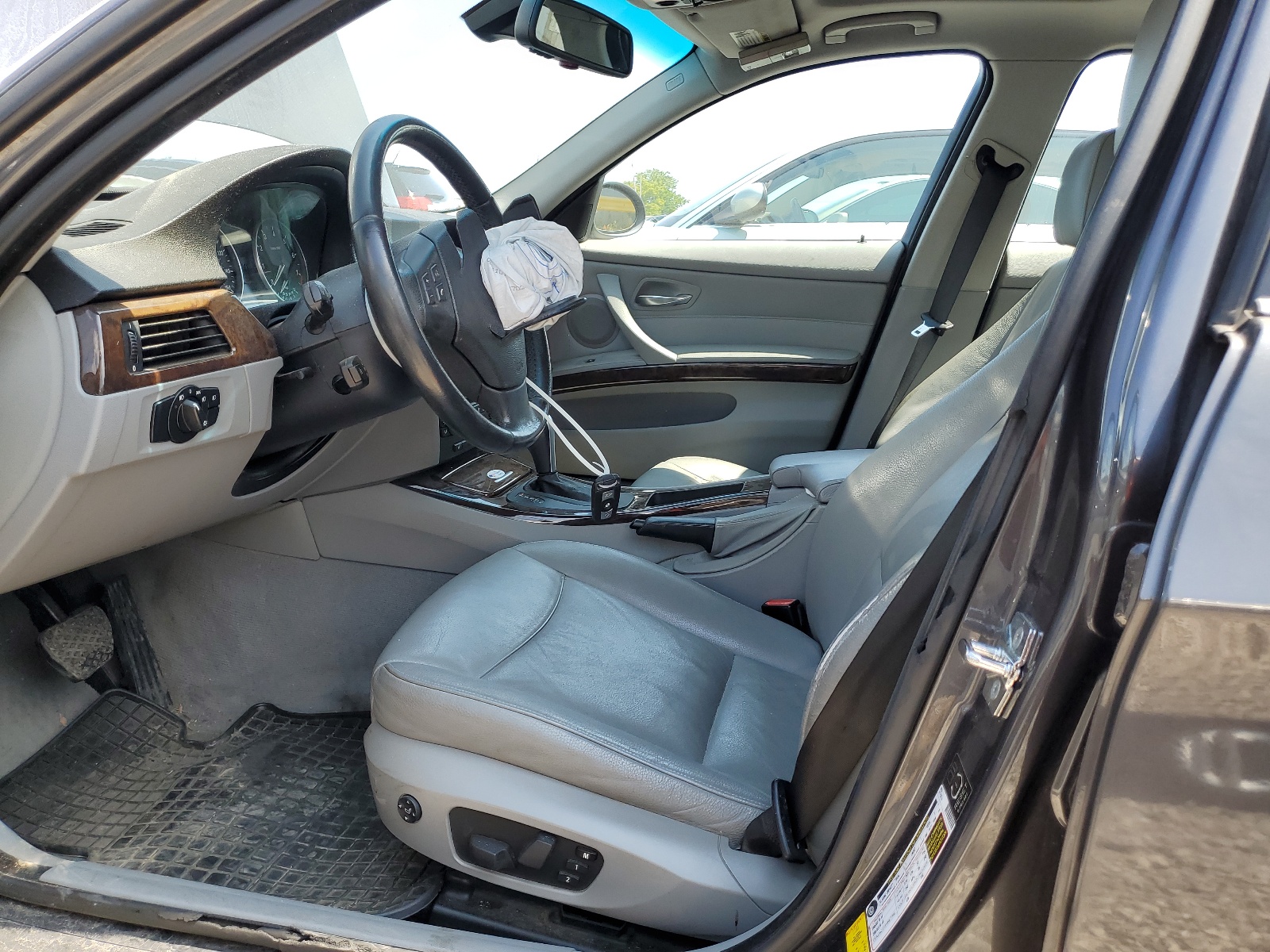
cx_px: 635
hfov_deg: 67.3
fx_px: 954
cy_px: 476
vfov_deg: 53.1
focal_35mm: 26
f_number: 1.5
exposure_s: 1/526
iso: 50
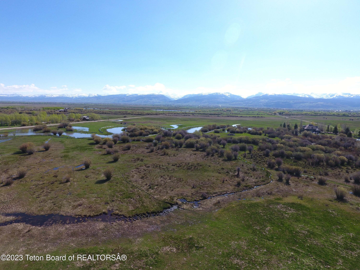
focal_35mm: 20
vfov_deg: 66.0
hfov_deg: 81.7
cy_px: 135
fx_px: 208
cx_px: 180
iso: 100
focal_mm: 3.61
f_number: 2.8
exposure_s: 1/781
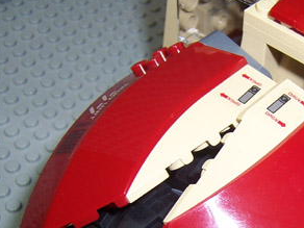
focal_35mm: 65
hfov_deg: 28.8
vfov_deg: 22.2
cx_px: 263
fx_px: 571
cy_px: 195
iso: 80
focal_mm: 5.5
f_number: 2.8
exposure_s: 1/60
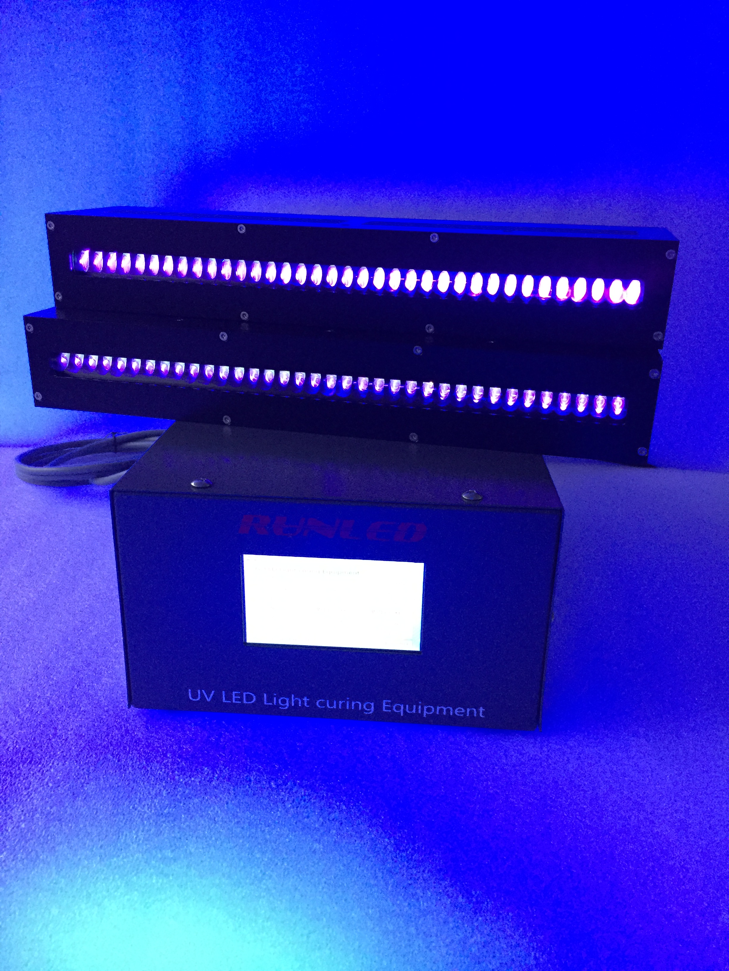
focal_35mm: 29
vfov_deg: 61.7
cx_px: 364
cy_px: 486
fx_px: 814
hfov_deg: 48.2
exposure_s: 1/33
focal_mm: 4.15
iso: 250
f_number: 2.2
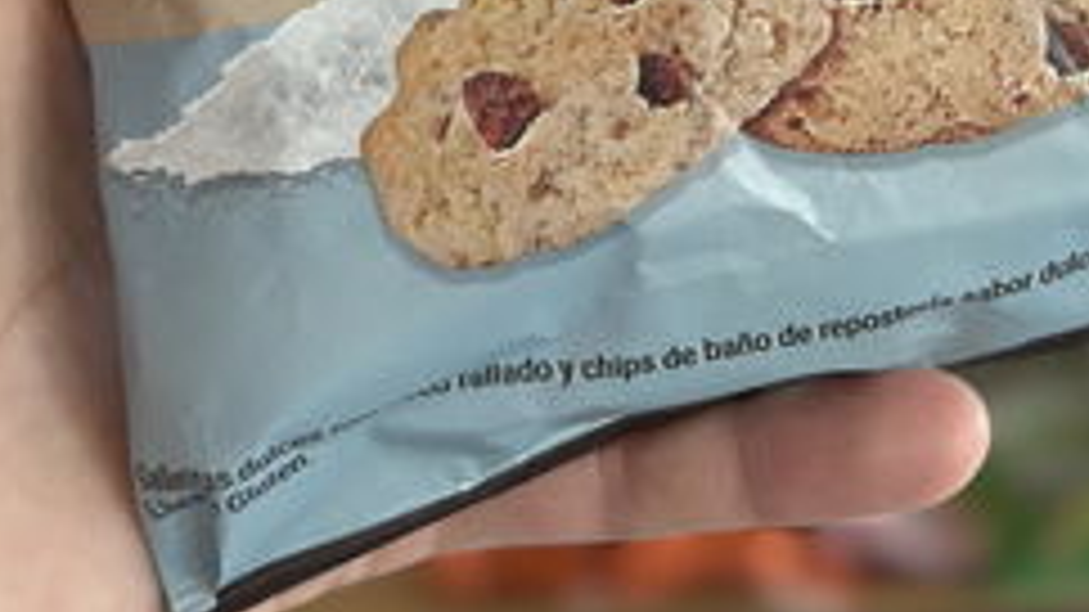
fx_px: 3320
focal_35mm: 115
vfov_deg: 9.9
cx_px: 666
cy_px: -556
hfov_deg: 18.6
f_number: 1.78
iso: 125
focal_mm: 6.86
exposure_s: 1/82
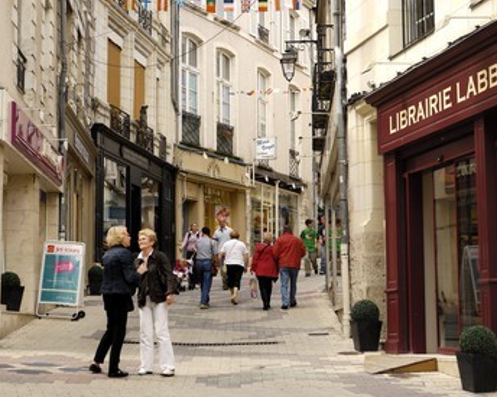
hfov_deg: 24.6
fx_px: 1141
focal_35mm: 78
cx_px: 274
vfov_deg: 19.8
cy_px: 198
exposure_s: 1/160
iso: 100
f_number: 4.8
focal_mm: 45
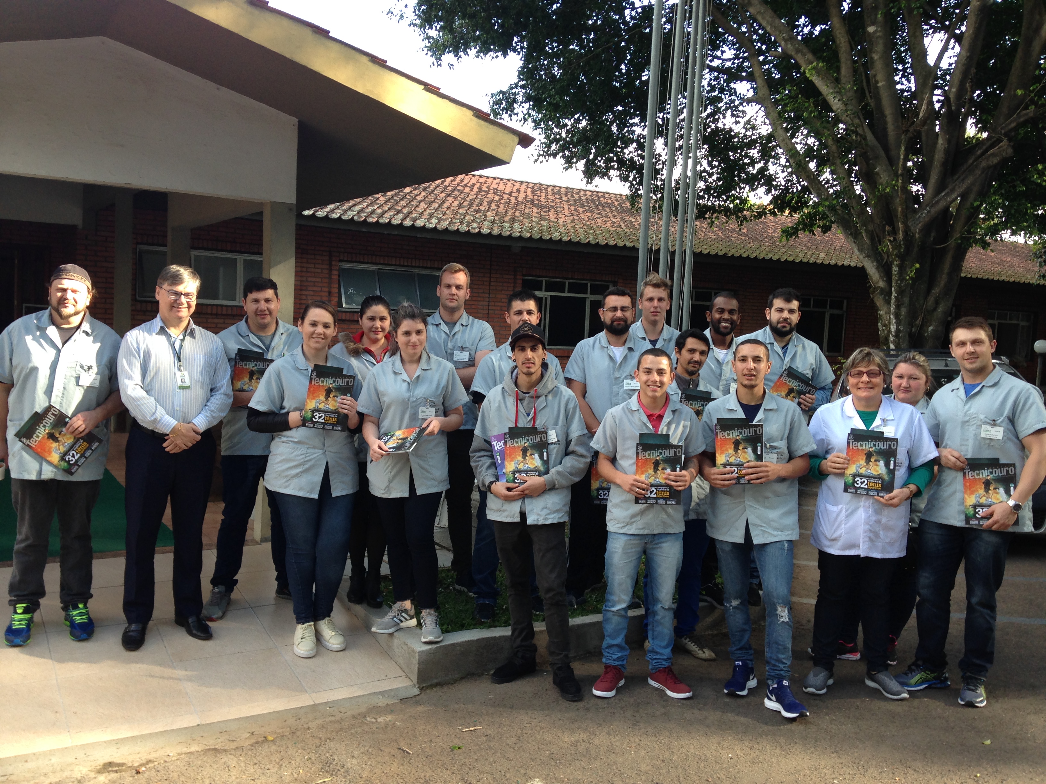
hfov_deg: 55.4
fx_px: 997
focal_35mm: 33
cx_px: 523
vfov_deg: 42.9
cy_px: 392
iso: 50
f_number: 2.4
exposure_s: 1/132
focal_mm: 4.12
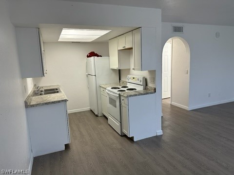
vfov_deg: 56.8
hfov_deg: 71.6
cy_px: 88
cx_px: 117
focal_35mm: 24
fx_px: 162
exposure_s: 1/120
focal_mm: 6.86
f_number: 1.78
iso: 160
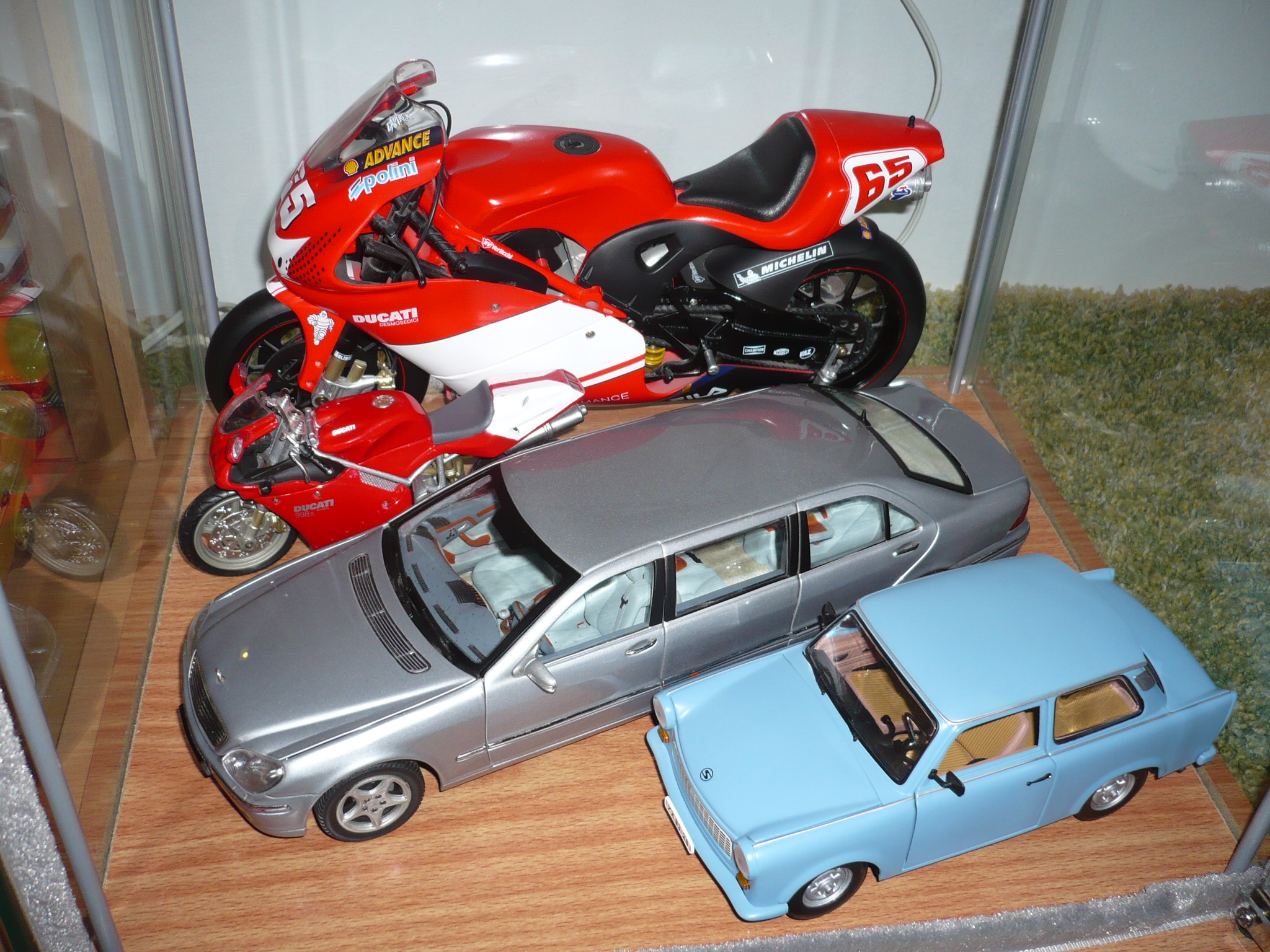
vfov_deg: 40.7
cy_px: 476
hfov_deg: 52.6
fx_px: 1284
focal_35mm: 35
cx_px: 635
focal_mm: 5.8
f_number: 2.8
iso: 100
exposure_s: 1/30
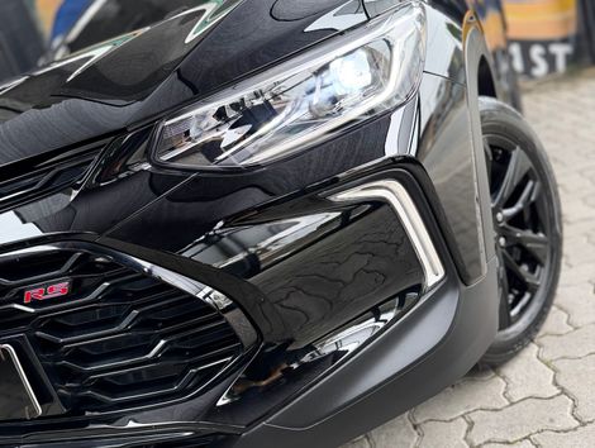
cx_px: 298
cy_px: 224
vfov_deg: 56.9
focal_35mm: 24
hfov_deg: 71.5
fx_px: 413
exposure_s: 1/224
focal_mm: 6.76
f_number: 1.78
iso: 100
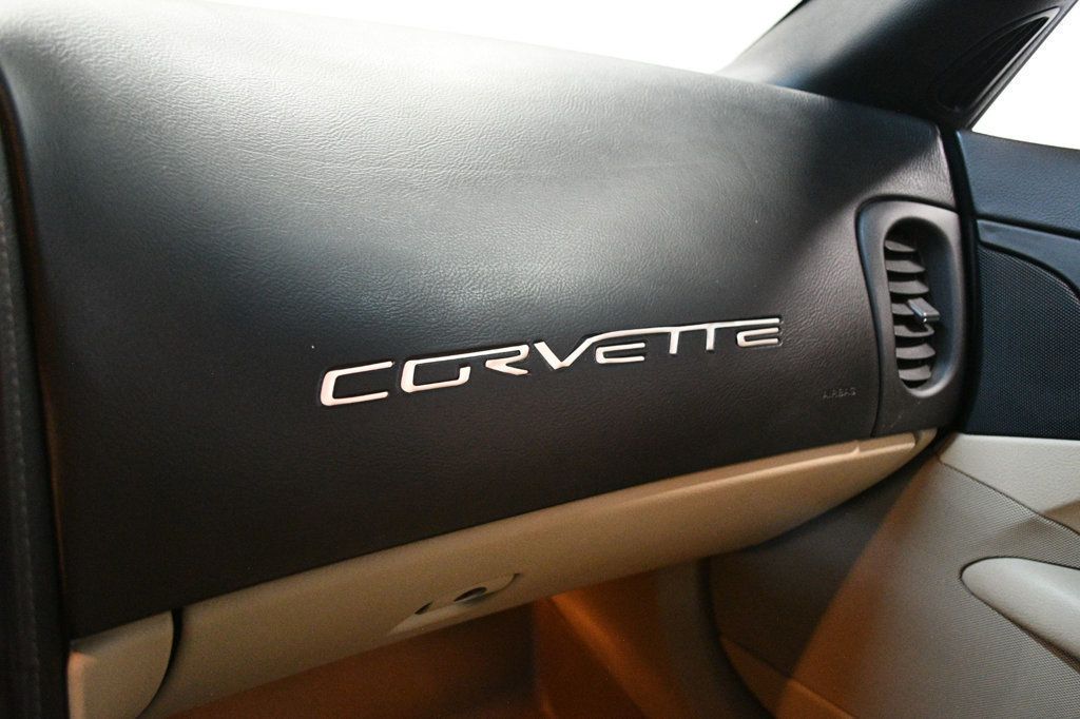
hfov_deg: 61.9
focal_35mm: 30
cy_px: 360
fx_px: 900
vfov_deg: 43.6
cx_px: 540
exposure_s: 1/60
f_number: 3.8
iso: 5000
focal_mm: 20
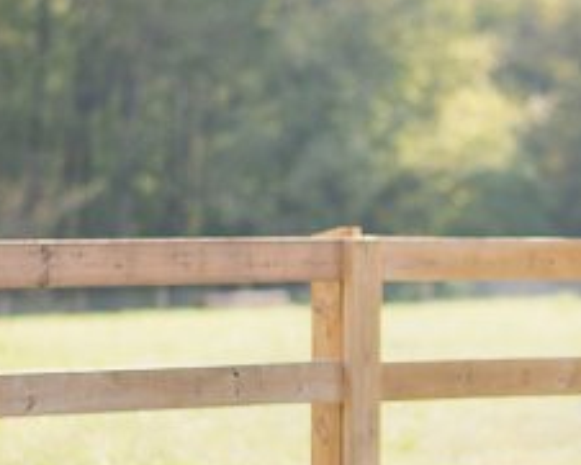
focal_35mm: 271
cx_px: 722
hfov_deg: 7.1
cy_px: 286
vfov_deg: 5.7
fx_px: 4662
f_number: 2
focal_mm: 85
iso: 160
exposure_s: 1/640
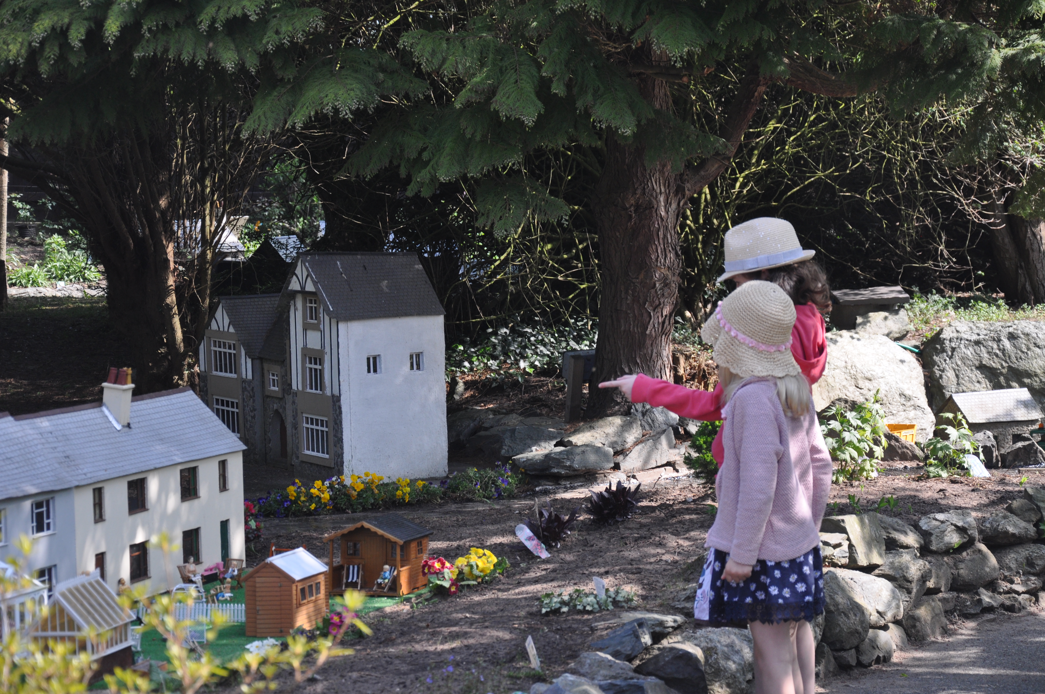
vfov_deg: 13.0
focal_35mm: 105
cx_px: 522
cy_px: 347
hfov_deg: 19.5
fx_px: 3044
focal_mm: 70
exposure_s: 1/125
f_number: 5.3
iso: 400
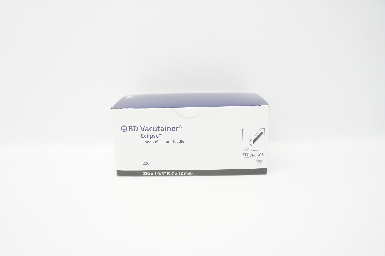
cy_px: 128
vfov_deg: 47.8
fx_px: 288
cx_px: 192
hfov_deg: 67.4
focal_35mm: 27
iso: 400
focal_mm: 18
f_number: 3.5
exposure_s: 1/80
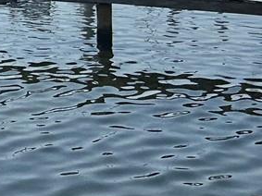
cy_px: -113
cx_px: -368
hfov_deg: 11.2
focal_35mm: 147
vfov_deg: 9.7
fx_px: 1112
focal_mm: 5.7
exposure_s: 1/14286
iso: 50
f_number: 1.5
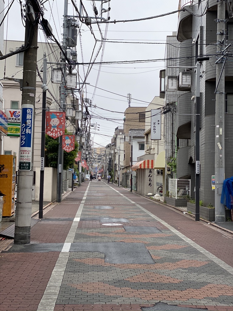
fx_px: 467
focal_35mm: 52
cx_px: 116
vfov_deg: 36.8
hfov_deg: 28.0
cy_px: 156
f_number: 2
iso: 20
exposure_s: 1/826
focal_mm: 6
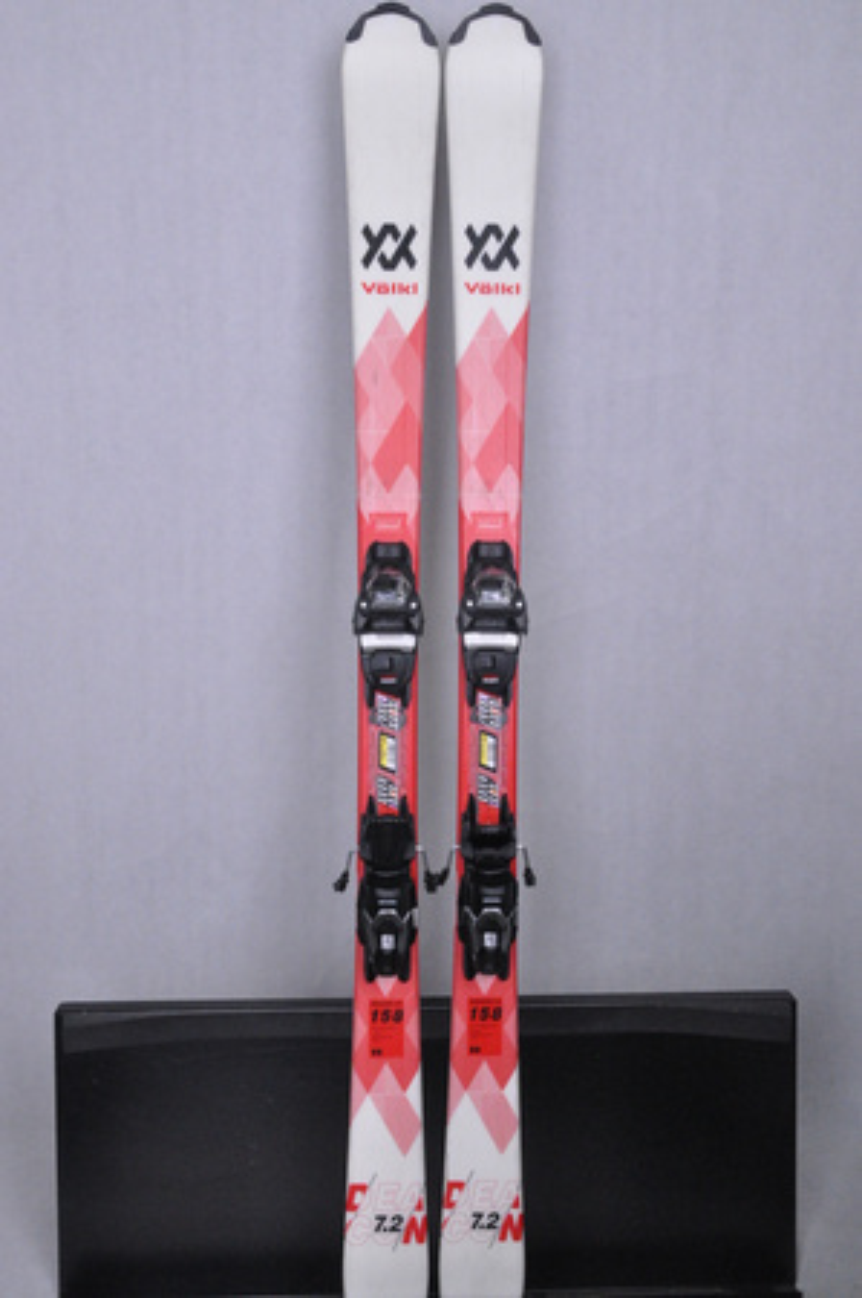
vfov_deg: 53.2
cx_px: 431
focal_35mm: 36
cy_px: 649
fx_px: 1296
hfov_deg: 36.8
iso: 3200
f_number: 9.5
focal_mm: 24
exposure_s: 1/125
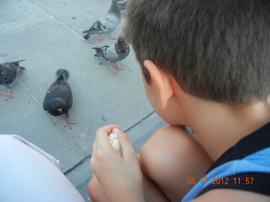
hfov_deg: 60.0
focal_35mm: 30
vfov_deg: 46.8
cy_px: 101
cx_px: 135
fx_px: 234
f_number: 3.5
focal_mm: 5.4
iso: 160
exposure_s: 1/88.1
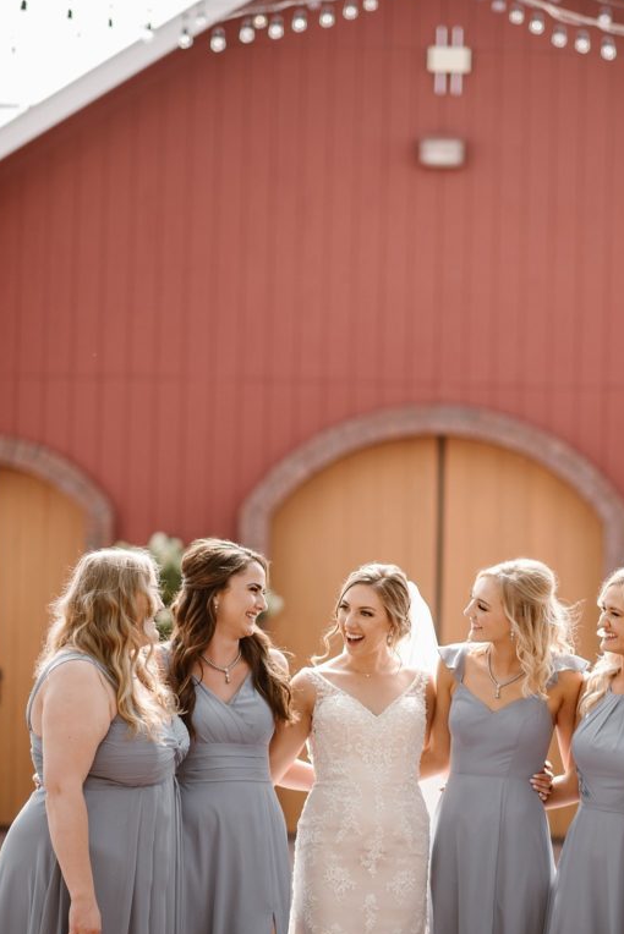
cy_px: 557
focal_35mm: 114
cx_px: 409
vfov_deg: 17.9
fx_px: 2961
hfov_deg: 12.0
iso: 200
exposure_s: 1/2500
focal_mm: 85
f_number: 1.8
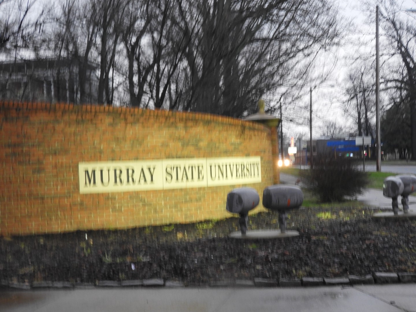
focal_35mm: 70
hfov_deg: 27.8
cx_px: 208
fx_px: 841
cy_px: 156
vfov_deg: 21.0
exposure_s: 1/25
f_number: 4.5
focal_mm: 12.5
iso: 400
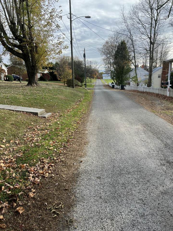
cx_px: 86
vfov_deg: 67.3
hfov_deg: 53.1
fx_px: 173
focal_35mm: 26
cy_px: 116
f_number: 1.5
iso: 50
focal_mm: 5.7
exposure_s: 1/1159
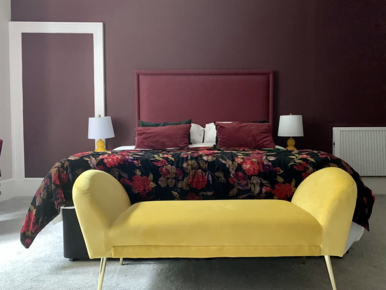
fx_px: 290
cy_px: 145
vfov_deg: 53.1
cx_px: 193
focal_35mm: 26
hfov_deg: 67.3
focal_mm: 4.25
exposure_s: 1/29
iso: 800
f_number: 1.8
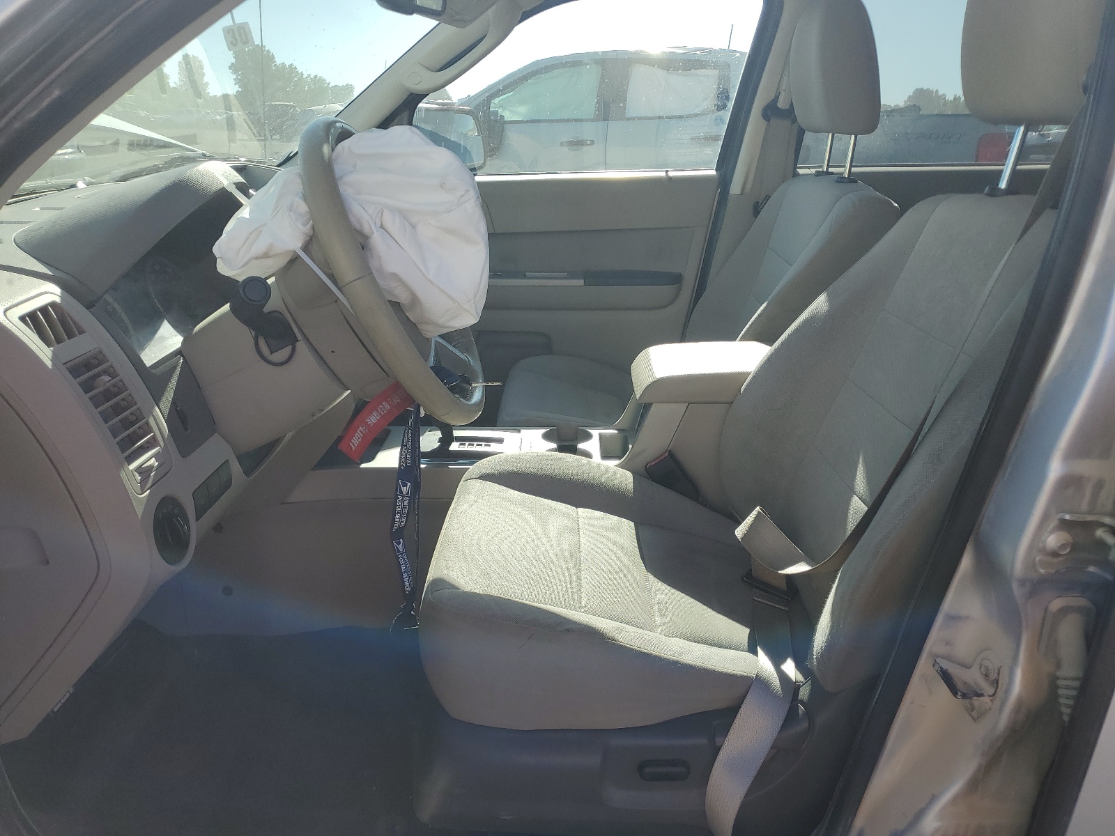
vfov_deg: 53.1
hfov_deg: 67.3
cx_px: 558
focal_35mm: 26
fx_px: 837
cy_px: 418
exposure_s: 1/1667
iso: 50
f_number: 1.5
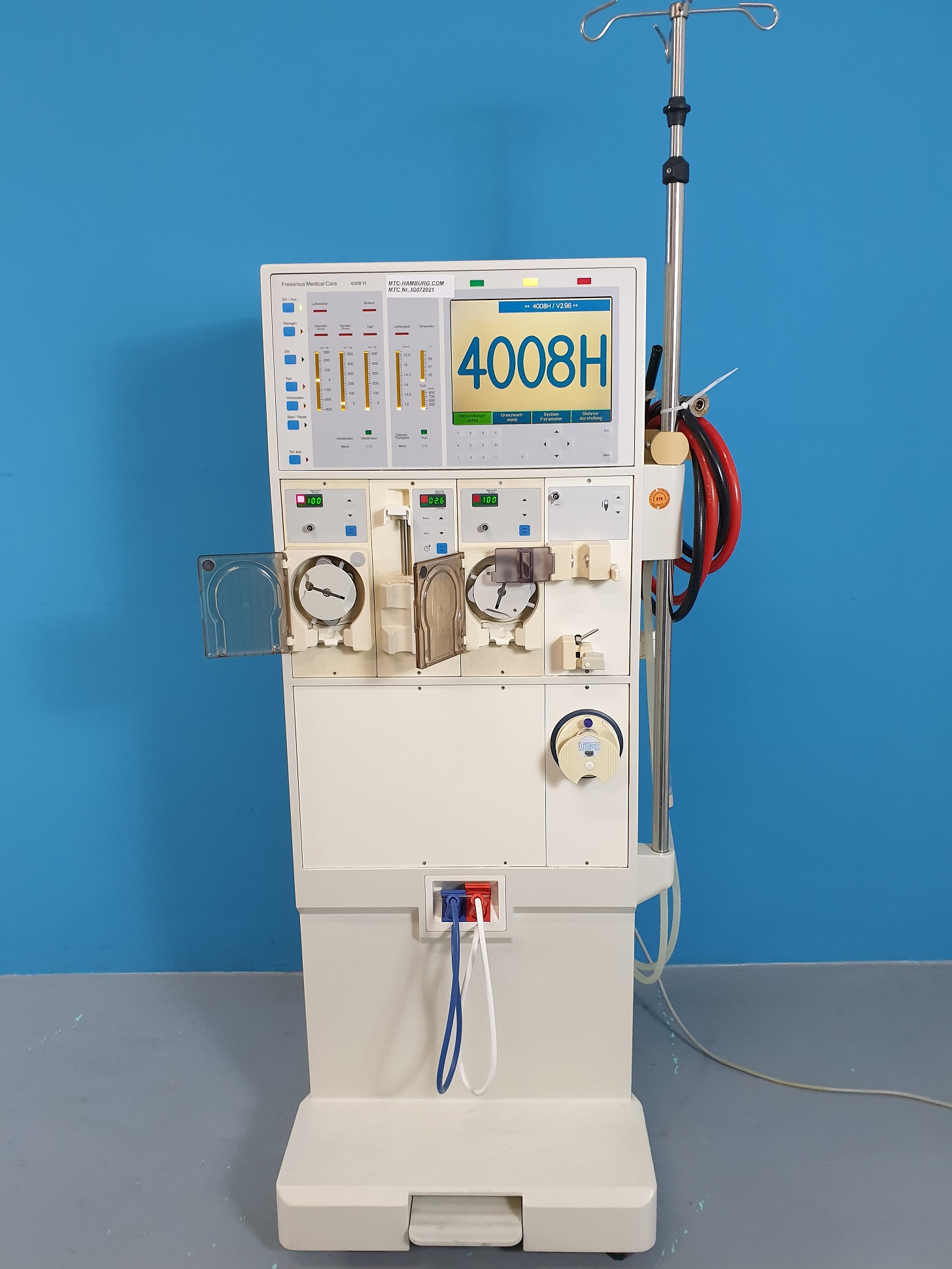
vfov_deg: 65.3
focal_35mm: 27
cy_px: 628
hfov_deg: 51.4
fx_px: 990
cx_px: 488
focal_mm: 4.3
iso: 250
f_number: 2.4
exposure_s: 1/50
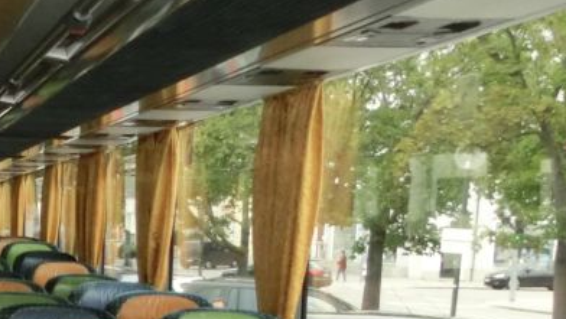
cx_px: -150
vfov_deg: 14.6
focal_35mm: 80
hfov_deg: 23.7
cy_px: 387
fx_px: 1201
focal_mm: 4.24
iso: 400
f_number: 3
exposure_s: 1/60
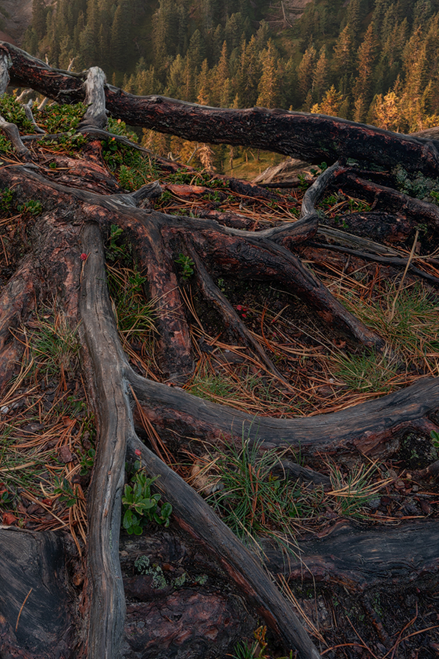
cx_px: 146
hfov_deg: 41.7
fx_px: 568
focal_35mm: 31
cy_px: 138
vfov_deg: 56.2
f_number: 8
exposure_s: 1/1.25
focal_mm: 14
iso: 100
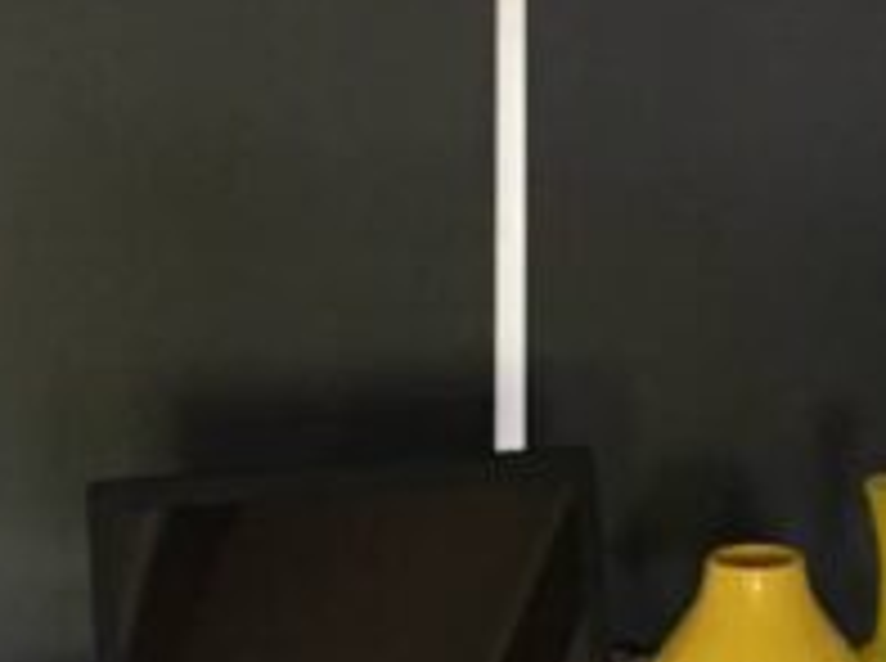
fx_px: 3858
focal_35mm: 151
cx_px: 661
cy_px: -131
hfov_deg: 13.1
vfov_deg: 9.7
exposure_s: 1/17
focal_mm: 4.15
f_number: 2.2
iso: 125
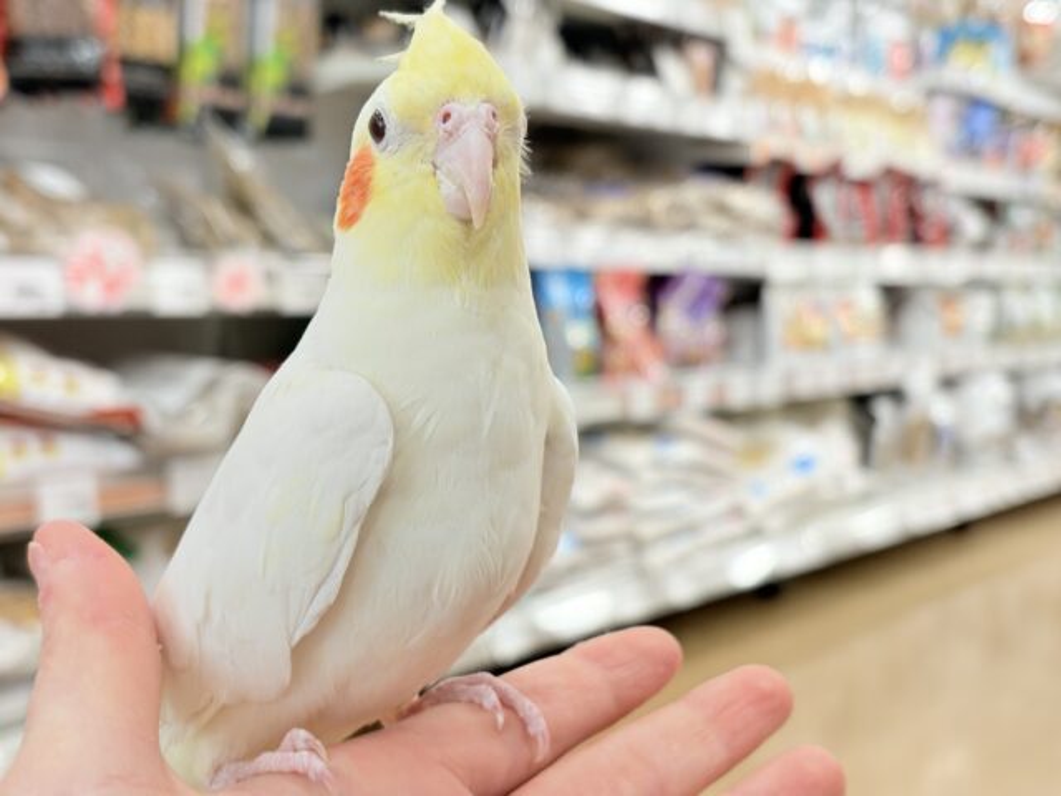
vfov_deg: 28.0
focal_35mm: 52
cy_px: 398
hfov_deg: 36.8
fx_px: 1594
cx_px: 530
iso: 50
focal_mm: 5.96
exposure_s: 1/50
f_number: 1.6
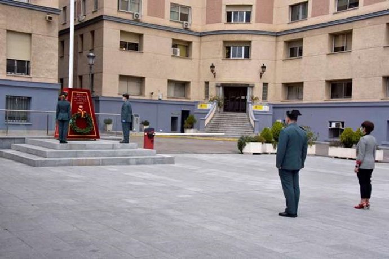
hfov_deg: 43.6
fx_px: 486
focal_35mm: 45
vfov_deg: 29.9
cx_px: 194
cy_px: 130
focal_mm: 45
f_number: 13
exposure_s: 1/640
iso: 500
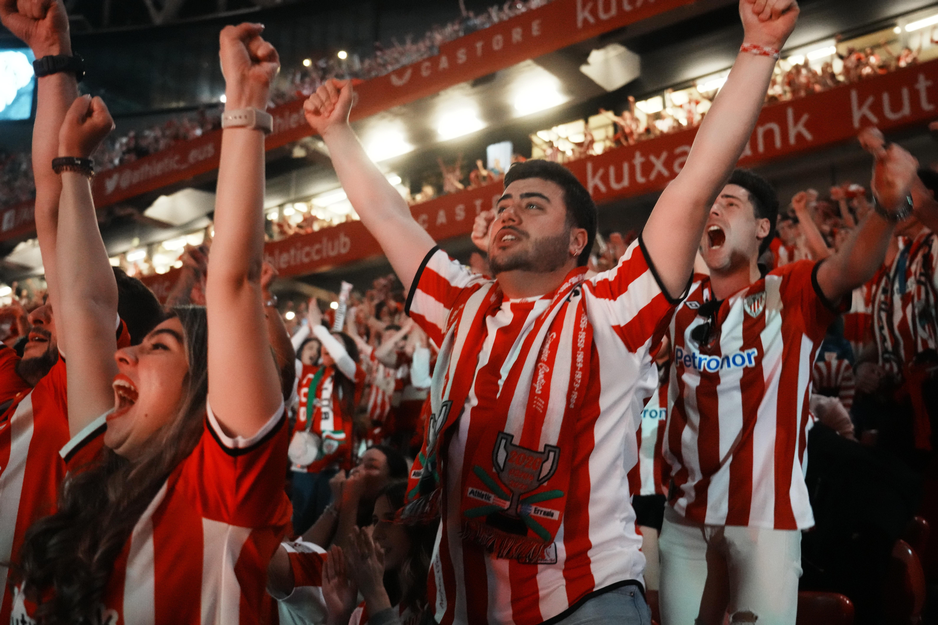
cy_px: 312
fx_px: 1042
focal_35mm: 40
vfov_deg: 33.4
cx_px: 469
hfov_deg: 48.5
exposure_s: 1/125
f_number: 4
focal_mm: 40
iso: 12800
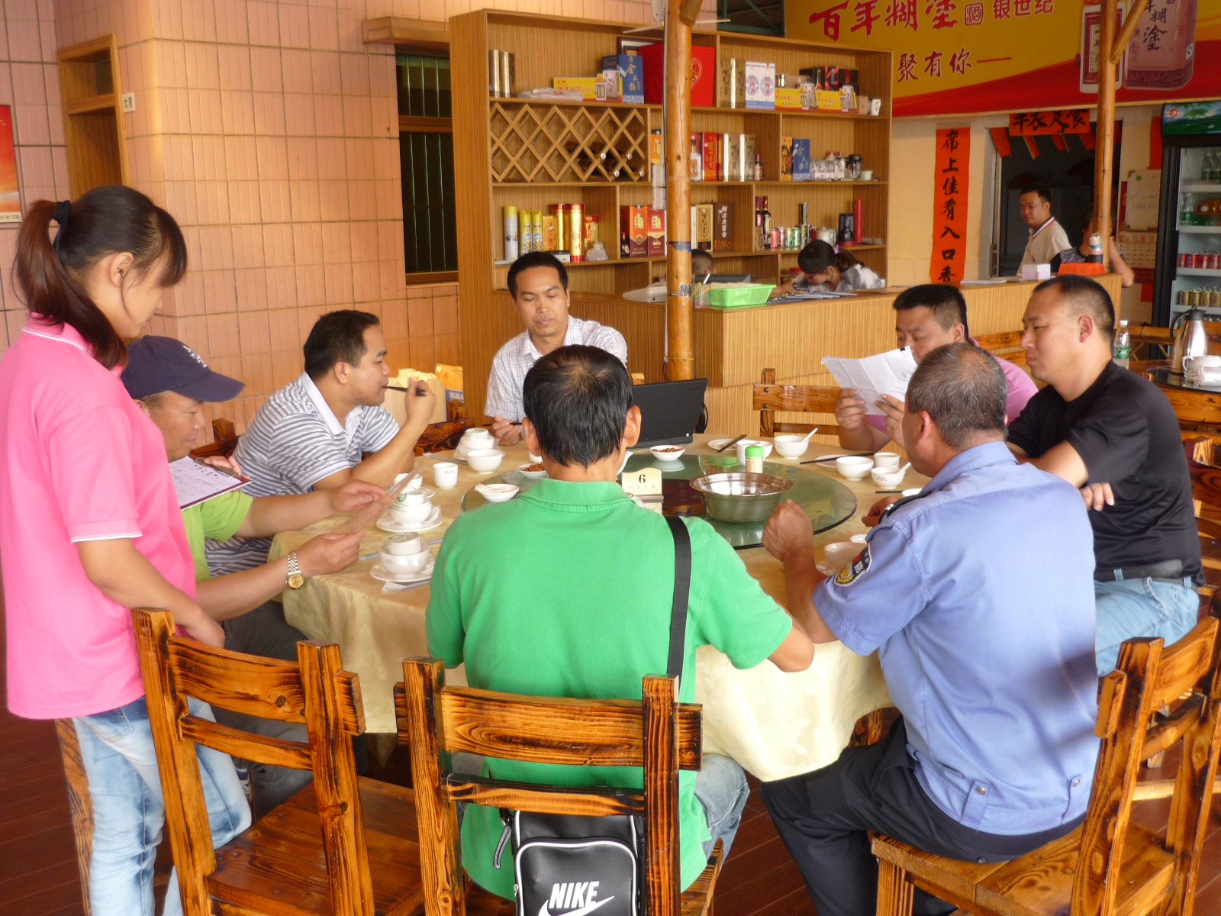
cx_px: 610
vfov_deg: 42.9
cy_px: 458
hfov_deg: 55.4
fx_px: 1164
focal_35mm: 33
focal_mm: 5.5
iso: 100
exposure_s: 1/30
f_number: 2.8
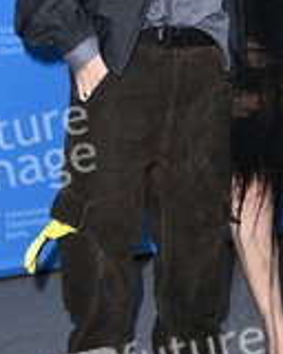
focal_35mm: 131
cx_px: 223
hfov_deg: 11.7
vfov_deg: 14.6
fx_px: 1372
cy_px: 49
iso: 800
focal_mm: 56
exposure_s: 1/250
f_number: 5.6
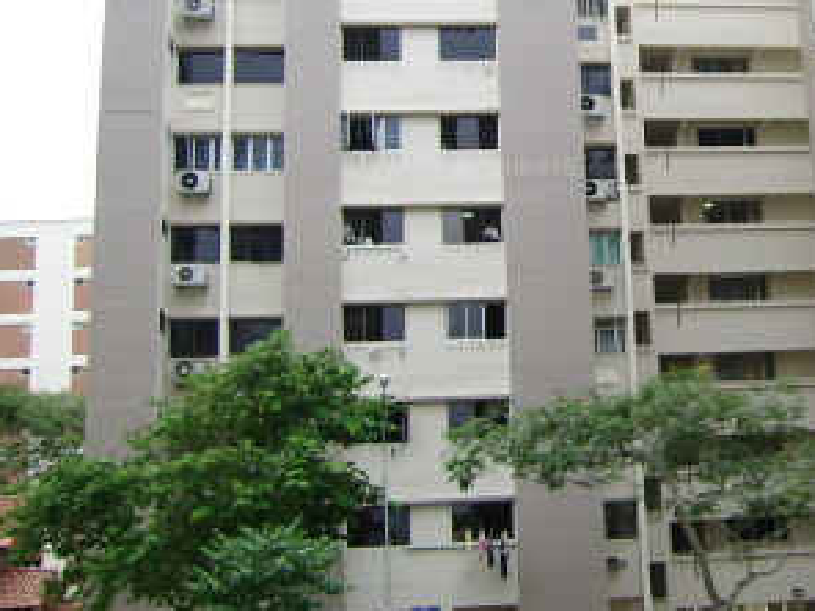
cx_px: 664
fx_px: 1530
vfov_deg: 22.4
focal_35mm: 65
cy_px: 171
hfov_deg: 29.1
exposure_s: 1/162
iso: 100
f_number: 2.8
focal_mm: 5.95
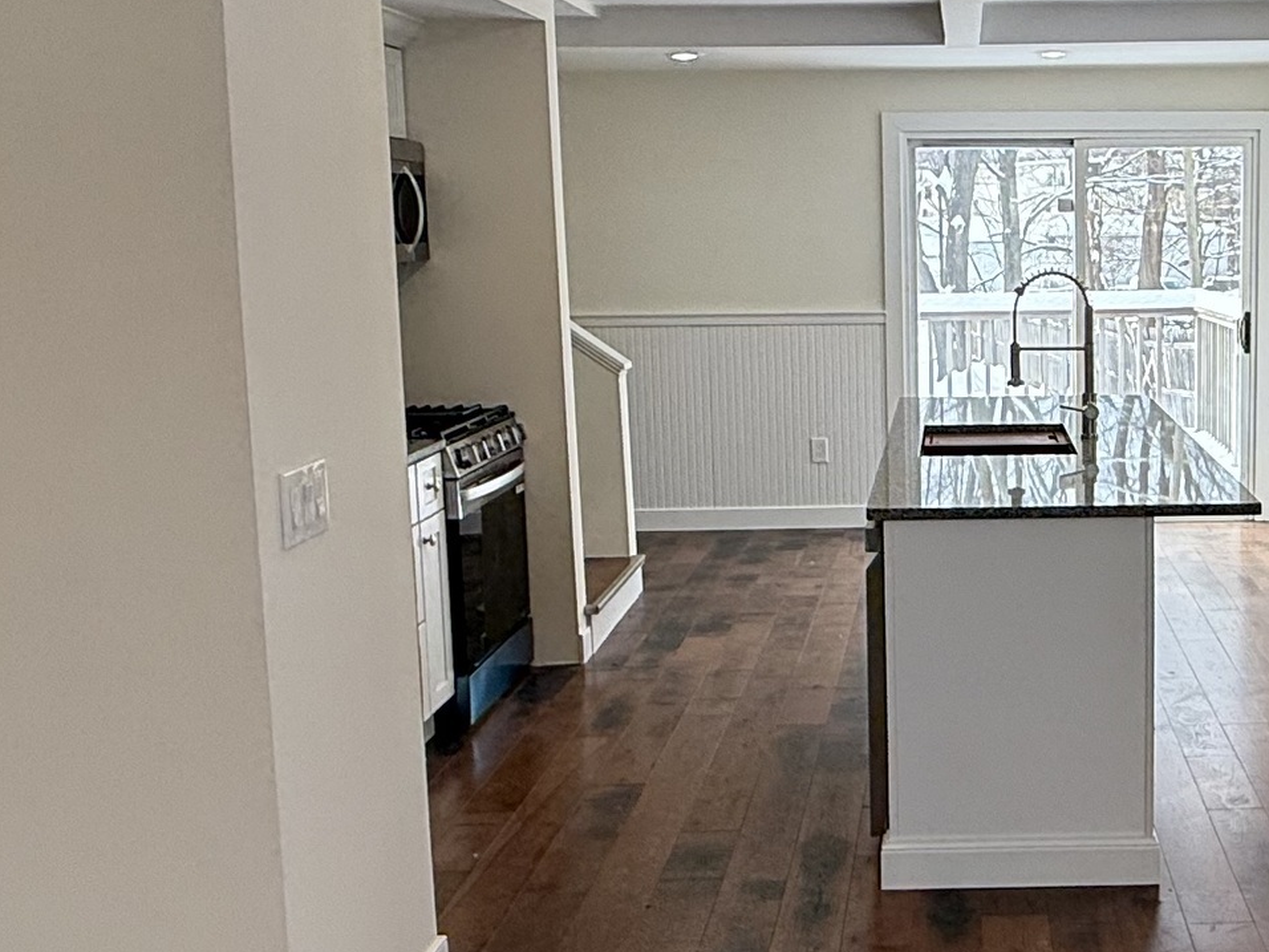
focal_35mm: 45
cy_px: 449
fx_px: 1650
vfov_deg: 32.2
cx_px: 1045
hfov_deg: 40.1
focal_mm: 2.22
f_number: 2.2
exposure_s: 1/171
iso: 64
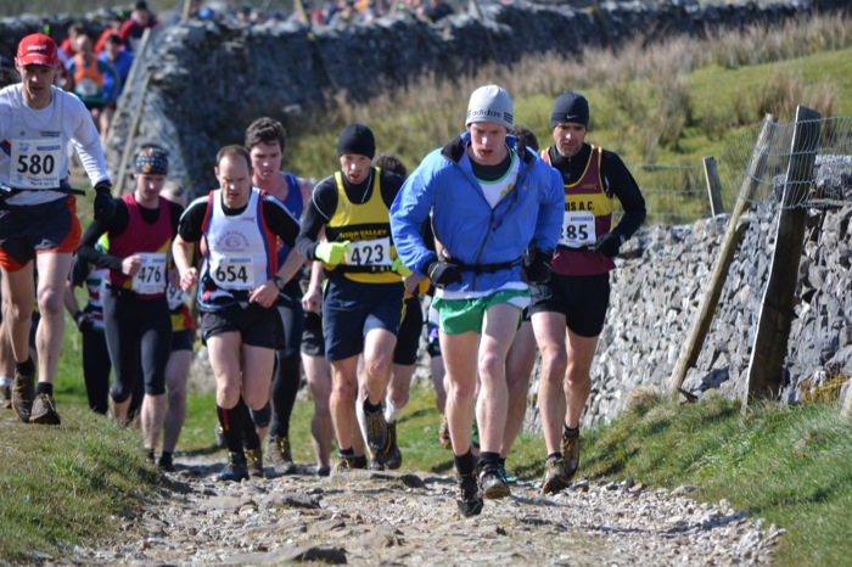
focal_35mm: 285
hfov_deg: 7.2
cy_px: 284
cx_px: 426
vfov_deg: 4.8
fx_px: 6742
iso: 400
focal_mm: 190
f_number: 5.6
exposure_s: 1/1000
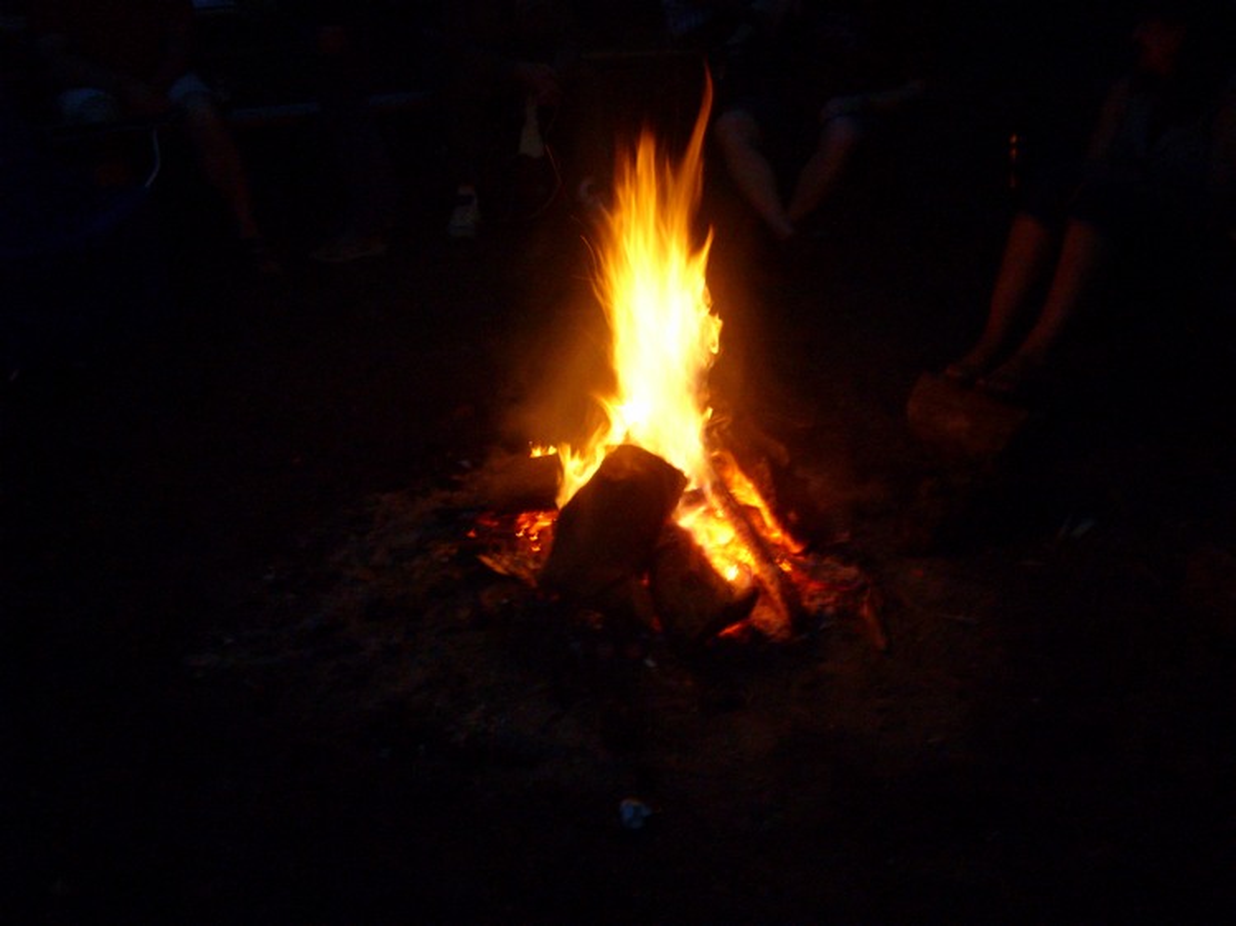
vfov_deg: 37.7
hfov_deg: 49.0
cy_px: 463
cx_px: 618
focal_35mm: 38
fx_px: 1356
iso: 300
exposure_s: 1/4
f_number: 2.8
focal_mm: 6.3
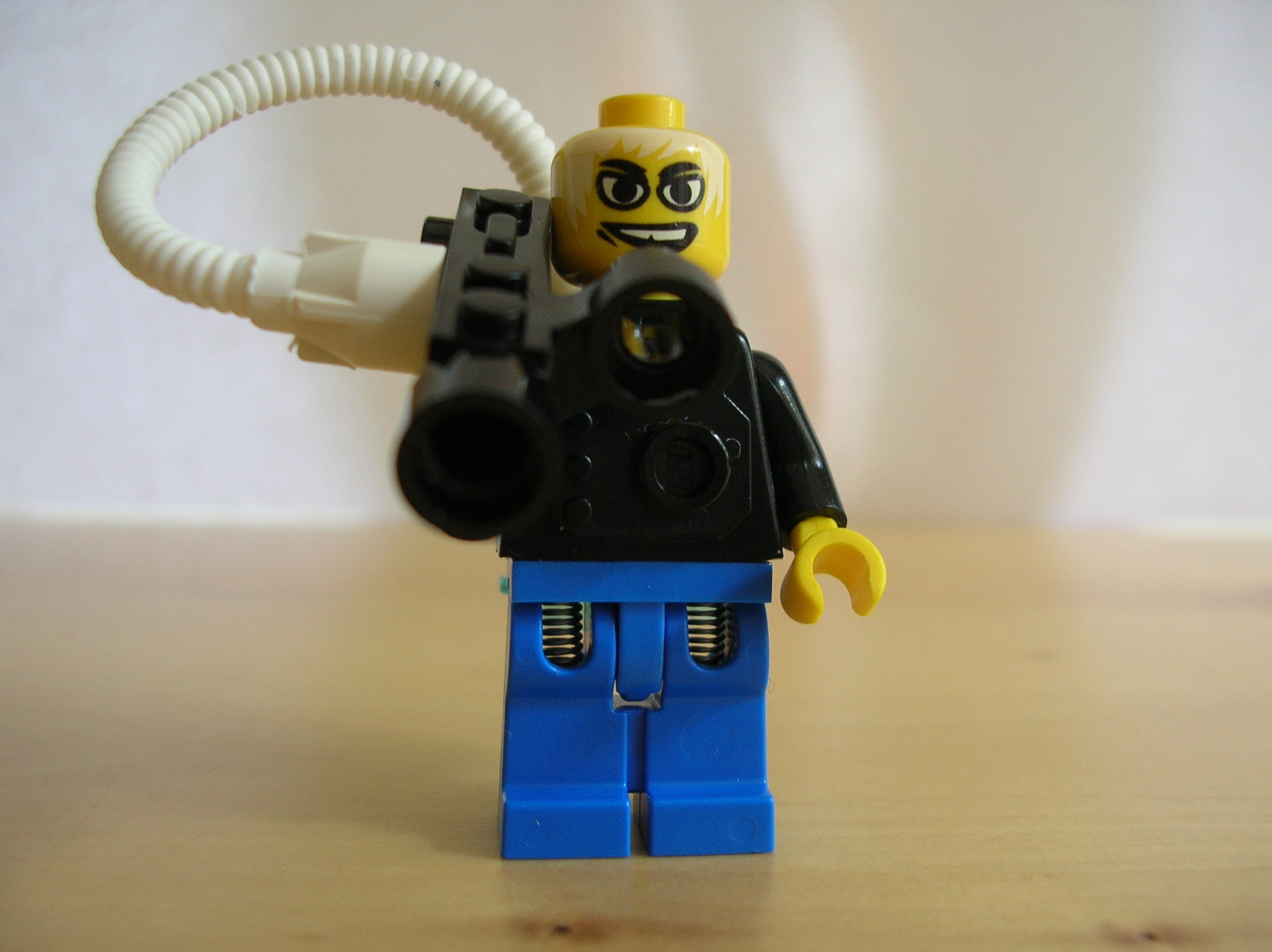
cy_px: 476
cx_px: 636
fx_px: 1285
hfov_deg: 52.7
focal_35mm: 35
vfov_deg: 40.6
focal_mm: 5.8
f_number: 2.8
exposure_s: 1/6.6
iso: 65
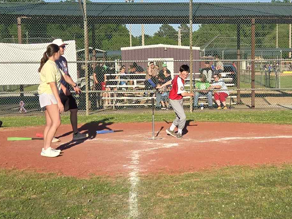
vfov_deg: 54.9
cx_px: 155
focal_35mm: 25
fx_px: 211
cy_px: 108
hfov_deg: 69.3
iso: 25
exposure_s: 1/2010
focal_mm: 5.4
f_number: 1.8
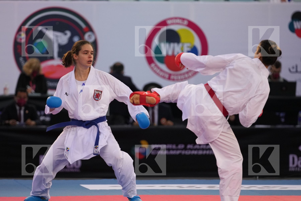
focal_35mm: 300
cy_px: 100
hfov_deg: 6.9
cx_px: 150
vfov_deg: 4.6
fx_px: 2508
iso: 1600
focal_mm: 200
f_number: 2.8
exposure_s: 1/1000
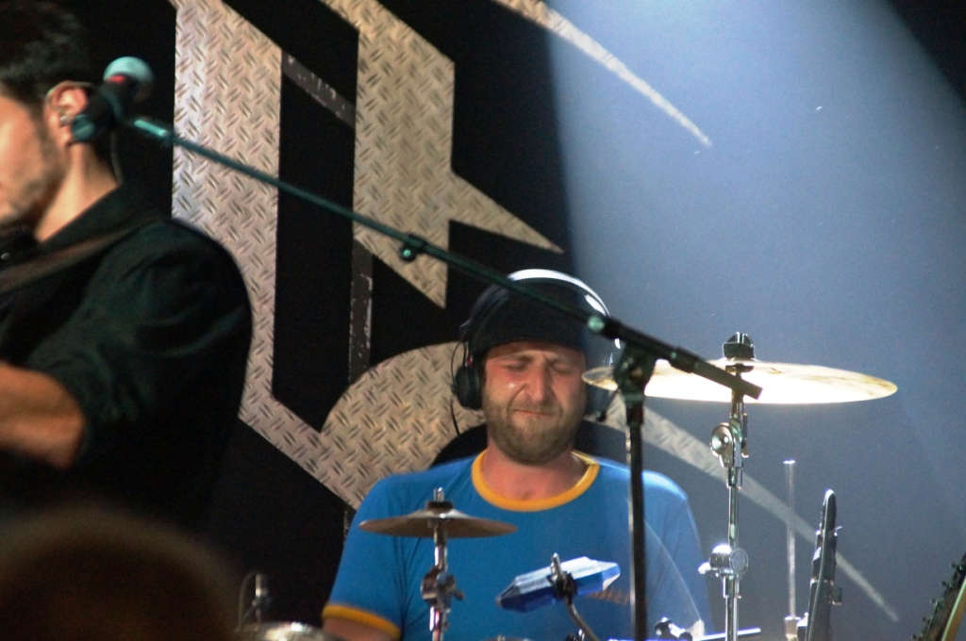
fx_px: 8442
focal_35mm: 315
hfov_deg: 6.5
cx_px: 483
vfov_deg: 4.4
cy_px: 320
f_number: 6.3
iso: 3200
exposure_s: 1/20
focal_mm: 210
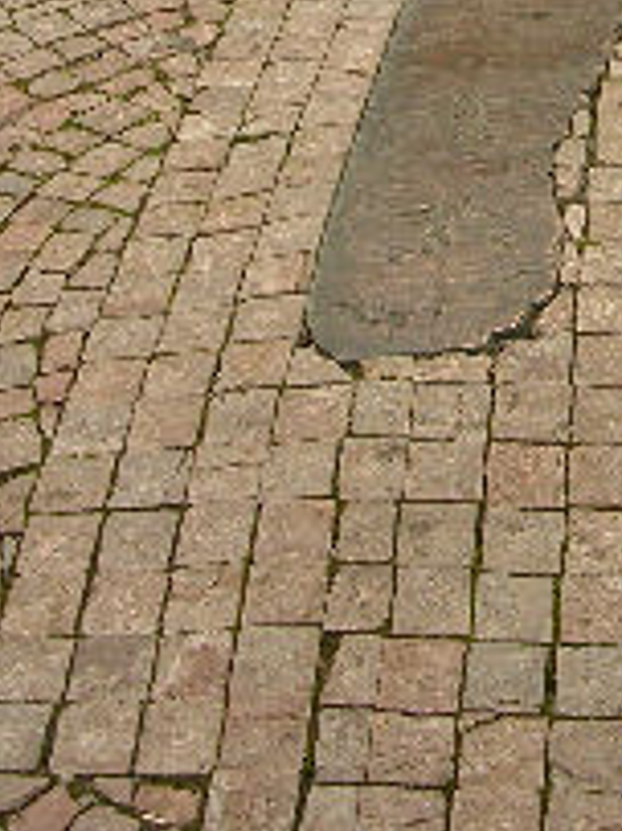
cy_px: -45
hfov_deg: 14.9
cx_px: 716
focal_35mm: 96
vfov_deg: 19.7
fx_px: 2302
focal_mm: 5.8
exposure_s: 1/136
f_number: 2.8
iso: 50
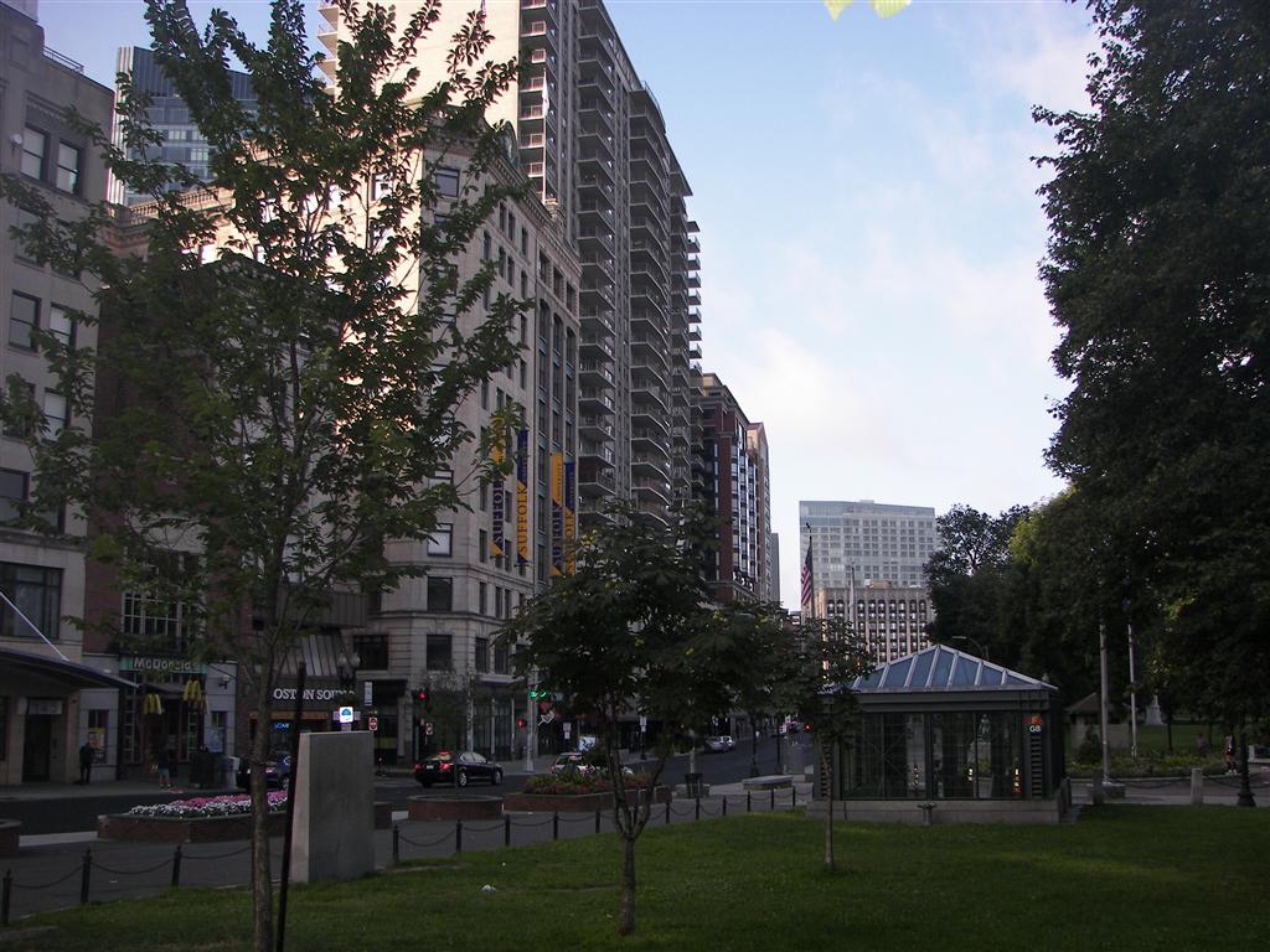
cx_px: 635
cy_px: 476
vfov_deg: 39.7
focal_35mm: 36
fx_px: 1321
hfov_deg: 51.4
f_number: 2.8
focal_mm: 6
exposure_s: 1/400
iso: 64
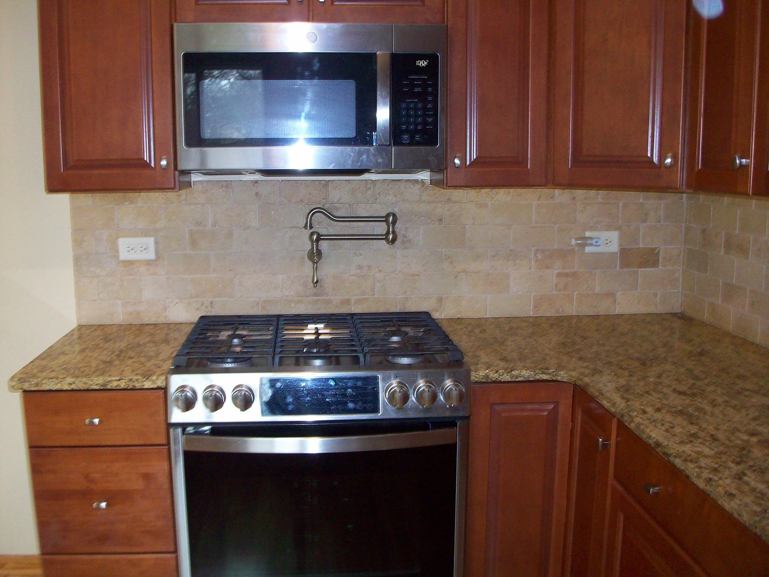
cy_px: 288
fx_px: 755
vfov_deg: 41.8
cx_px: 384
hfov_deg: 54.0
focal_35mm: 34
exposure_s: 1/60
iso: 160
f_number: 2.8
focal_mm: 5.7
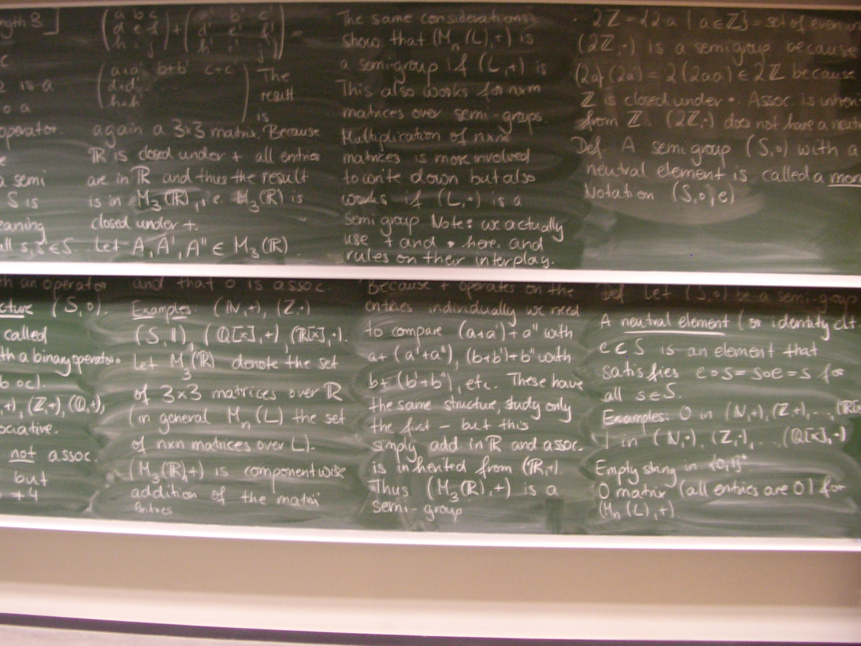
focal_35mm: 44
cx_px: 342
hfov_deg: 42.7
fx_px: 1094
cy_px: 270
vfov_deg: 32.8
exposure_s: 1/4
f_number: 2.6
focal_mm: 5.8
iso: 200
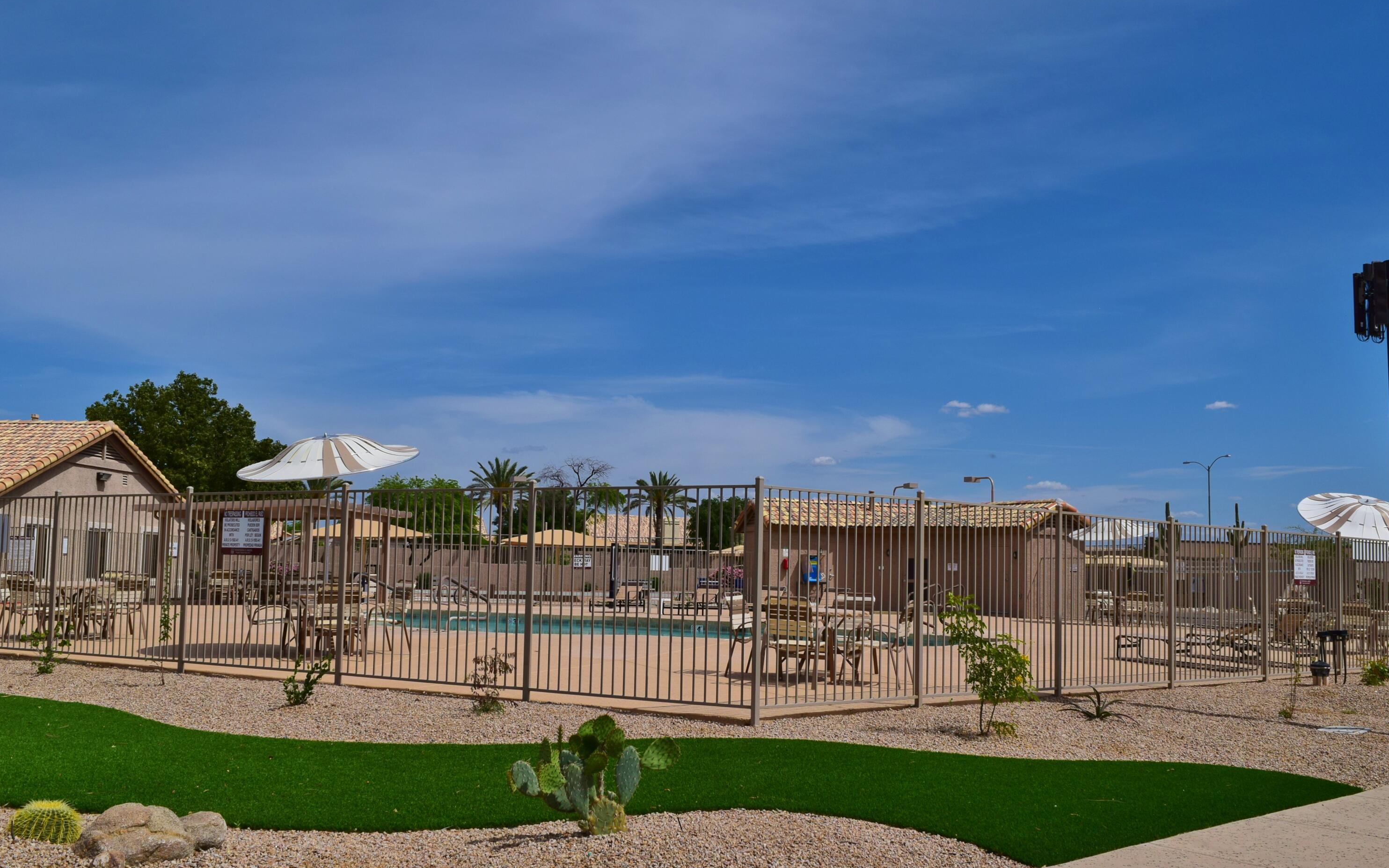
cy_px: 463
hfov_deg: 56.7
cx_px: 694
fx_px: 1287
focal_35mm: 34
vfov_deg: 37.3
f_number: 11
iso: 200
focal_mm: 22
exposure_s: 1/640
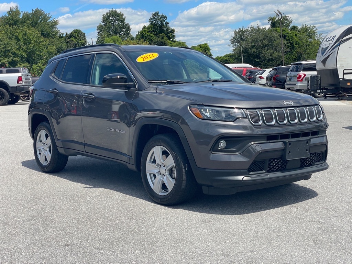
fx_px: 529
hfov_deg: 36.8
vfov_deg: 28.0
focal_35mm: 52
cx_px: 176
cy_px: 132
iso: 25
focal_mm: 6
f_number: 2
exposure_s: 1/1410
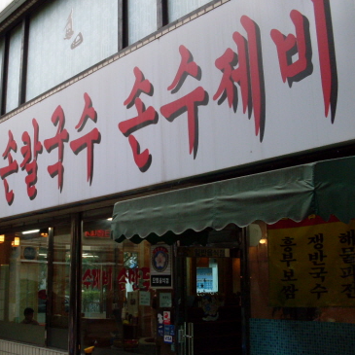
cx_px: 116
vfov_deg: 36.8
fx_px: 534
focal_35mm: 46
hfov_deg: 36.4
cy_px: 178
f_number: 2.8
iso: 100
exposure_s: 1/60
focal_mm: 6.3
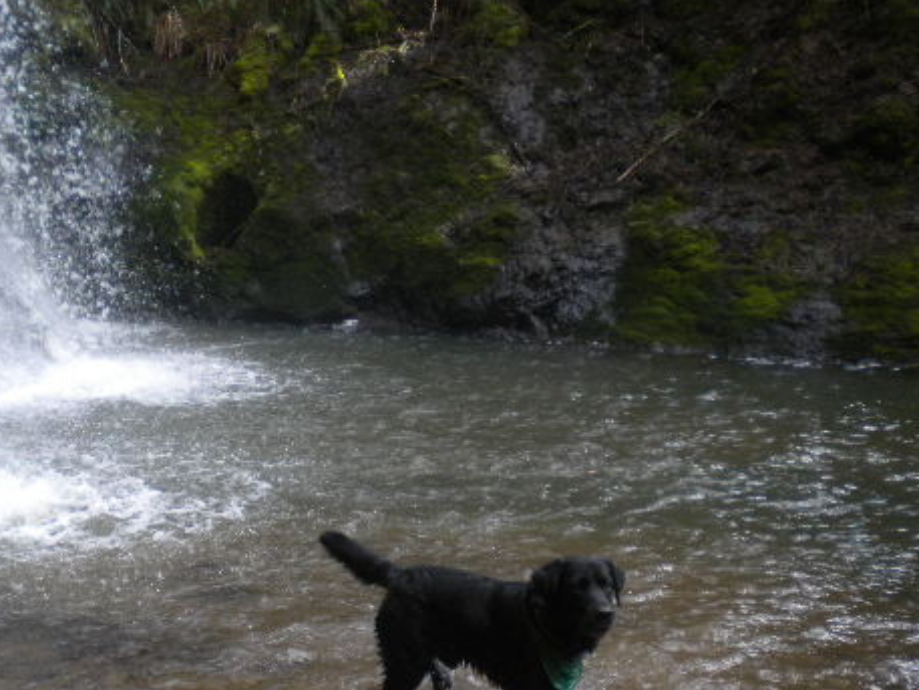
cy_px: 481
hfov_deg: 38.4
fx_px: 1301
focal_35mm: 49
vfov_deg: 29.4
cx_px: 294
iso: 290
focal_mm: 6.3
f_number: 3.1
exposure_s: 1/442
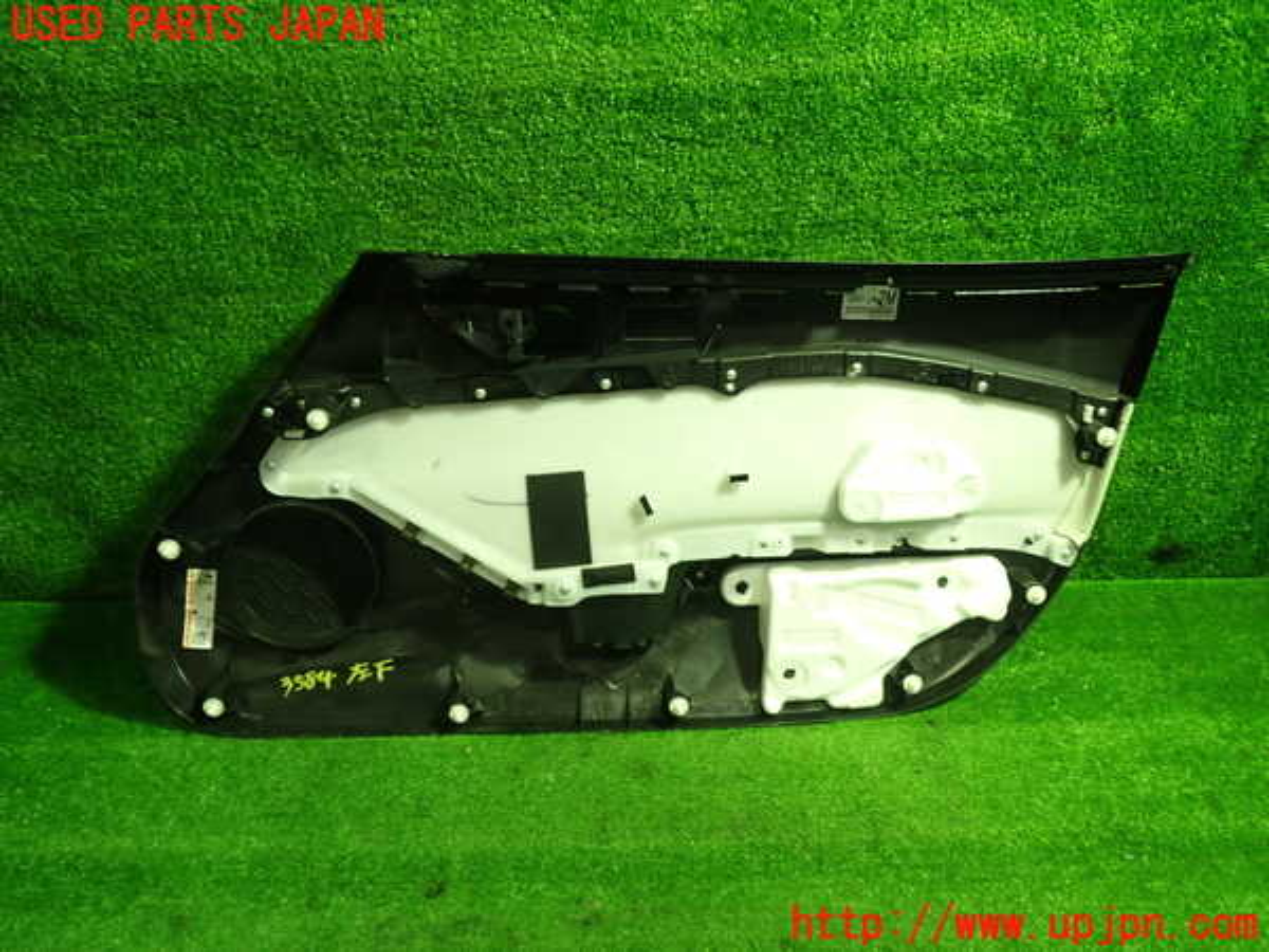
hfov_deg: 60.0
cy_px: 476
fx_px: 1100
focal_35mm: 30
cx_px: 634
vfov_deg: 46.8
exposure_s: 1/30
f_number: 2.3
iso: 250
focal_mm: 5.4
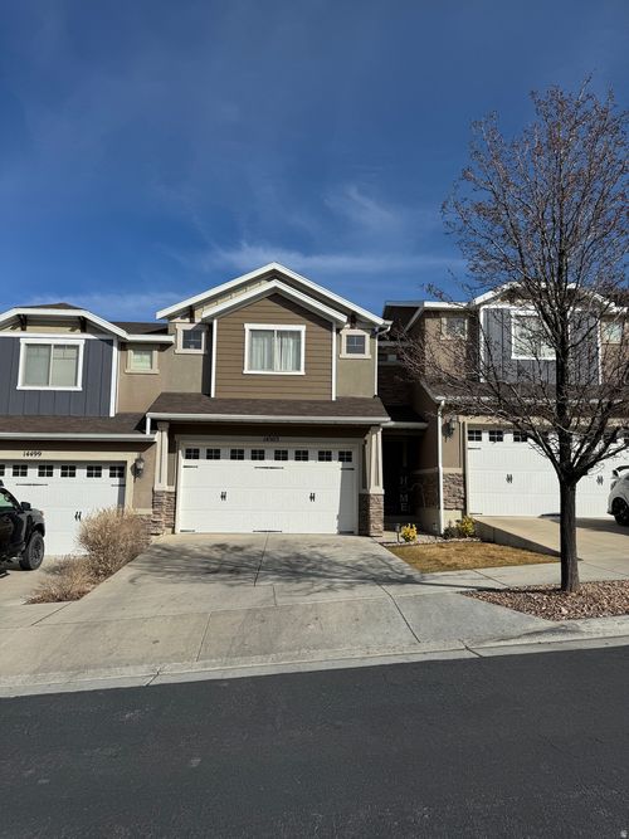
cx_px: 314
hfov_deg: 56.8
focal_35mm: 24
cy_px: 420
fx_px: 582
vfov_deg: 71.6
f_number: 1.78
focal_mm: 6.76
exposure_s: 1/7937
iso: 80
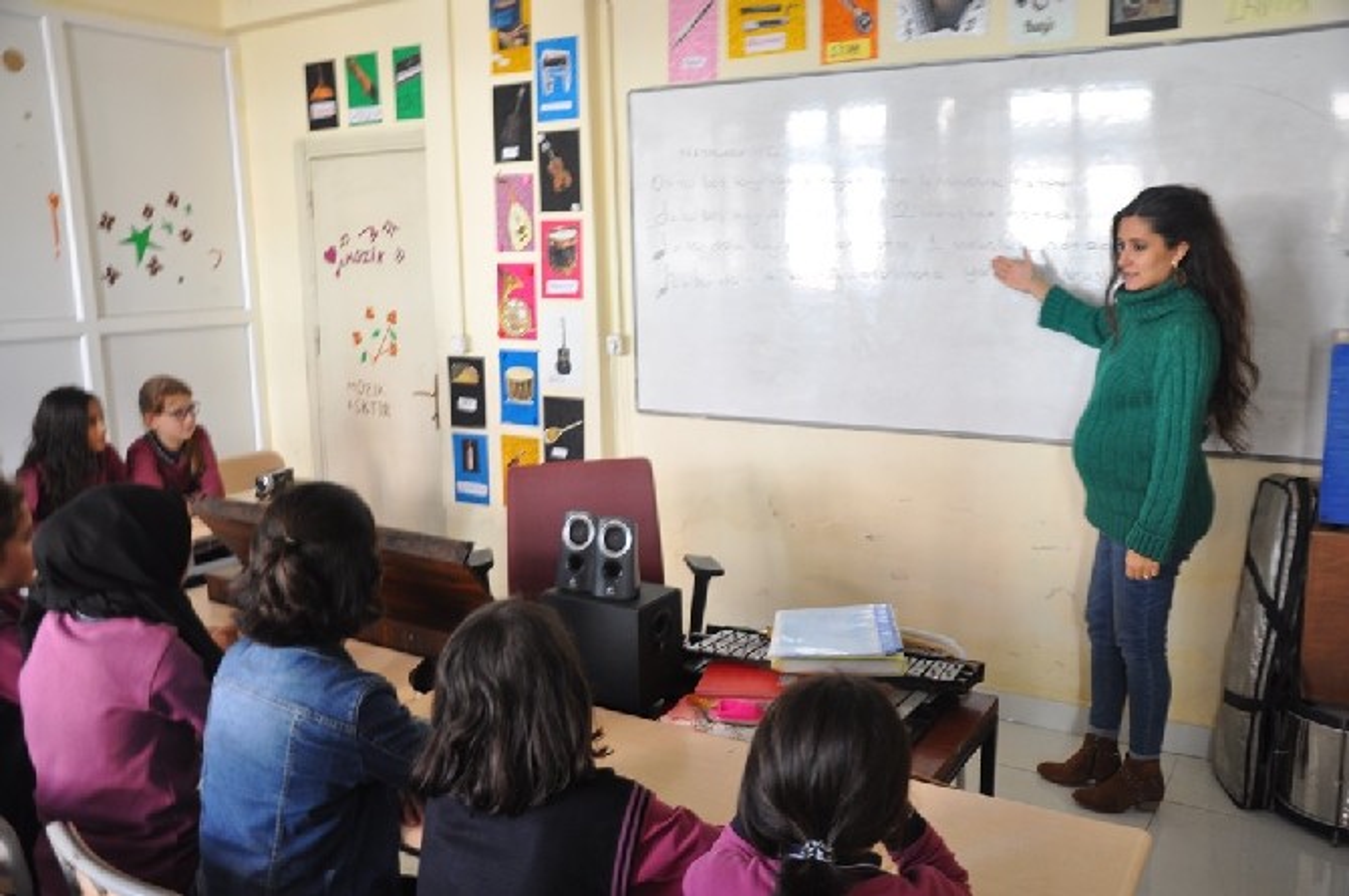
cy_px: 448
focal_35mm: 32
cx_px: 674
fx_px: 1179
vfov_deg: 41.6
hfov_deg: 59.6
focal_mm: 21
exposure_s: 1/20
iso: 400
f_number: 4.5
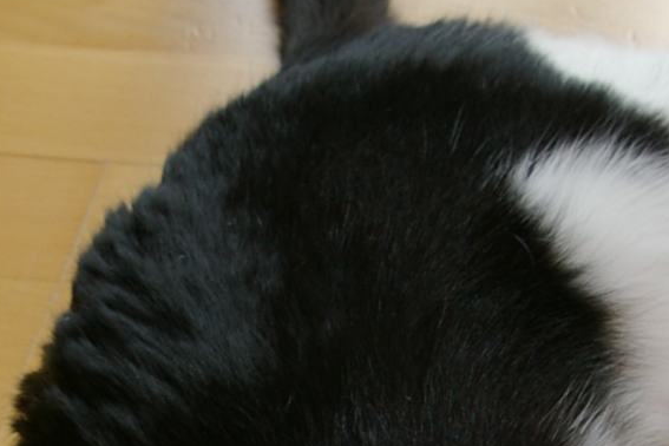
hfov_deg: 14.0
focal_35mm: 146
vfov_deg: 9.3
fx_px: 2715
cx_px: 294
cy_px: 536
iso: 200
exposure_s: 1/45
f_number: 4
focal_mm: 23
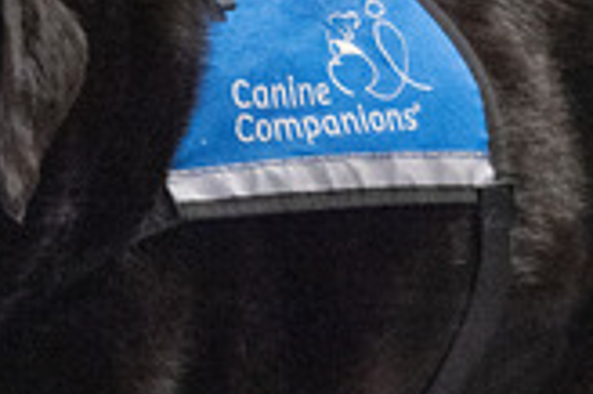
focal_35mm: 116
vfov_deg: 11.7
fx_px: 1909
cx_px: 177
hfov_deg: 17.6
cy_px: 396
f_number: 4
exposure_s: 1/100
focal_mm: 34
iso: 8000
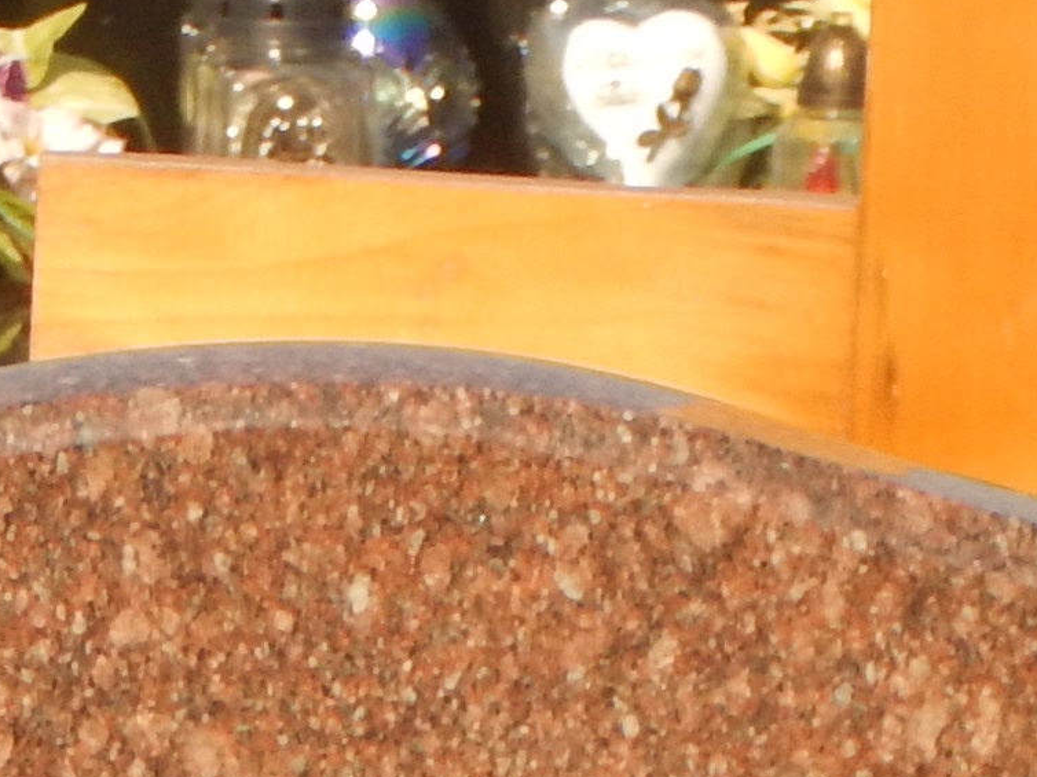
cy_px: 1962
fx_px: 11170
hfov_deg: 5.3
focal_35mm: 373
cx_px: 721
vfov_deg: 3.9
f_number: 4.4
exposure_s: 1/800
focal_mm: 11
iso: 125
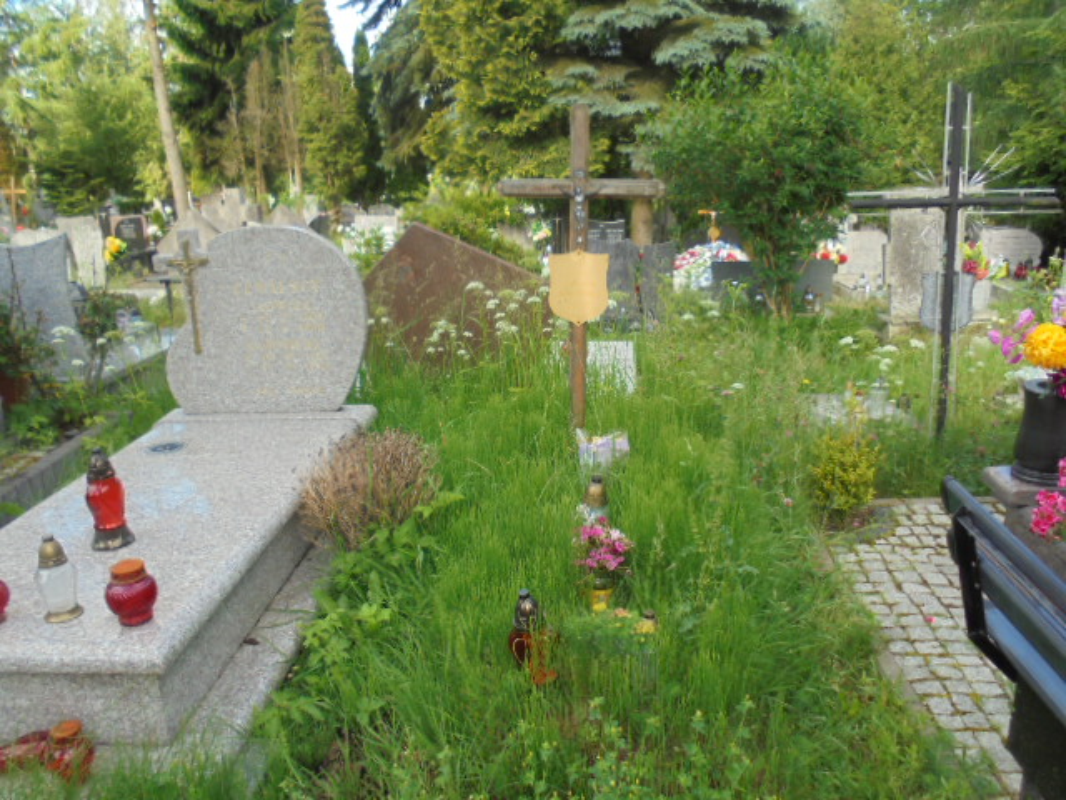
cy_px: 400
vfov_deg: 48.2
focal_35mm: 29
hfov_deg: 61.7
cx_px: 533
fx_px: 893
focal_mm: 5.3
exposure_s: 1/200
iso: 100
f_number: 3.7
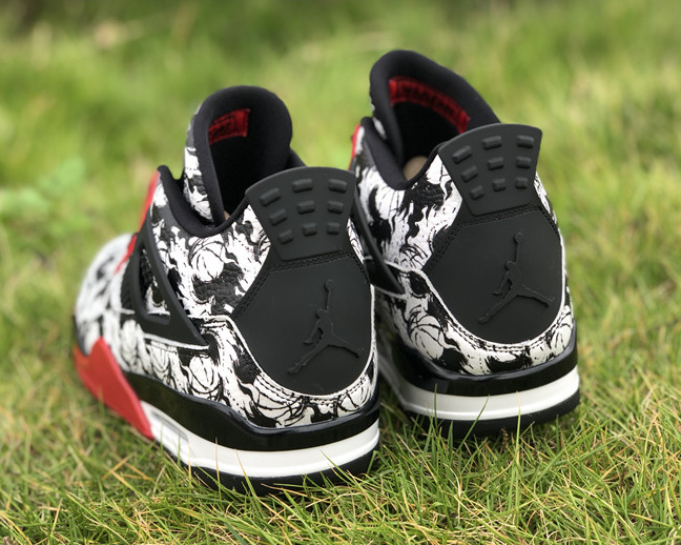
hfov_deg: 32.5
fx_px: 1169
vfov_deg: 26.2
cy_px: 289
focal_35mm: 58
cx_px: 312
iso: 16
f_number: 2.4
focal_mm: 6
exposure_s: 1/100
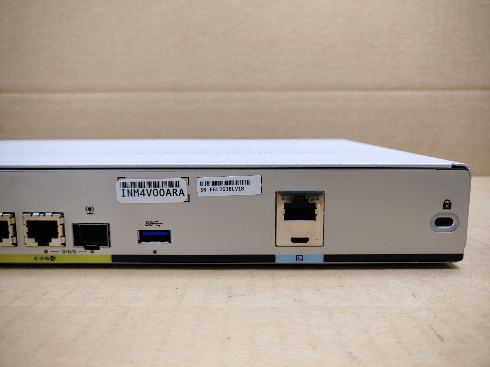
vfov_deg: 53.1
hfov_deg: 67.3
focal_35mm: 26
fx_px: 368
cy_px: 184
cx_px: 245
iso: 50
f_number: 1.8
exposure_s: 1/120
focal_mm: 4.36
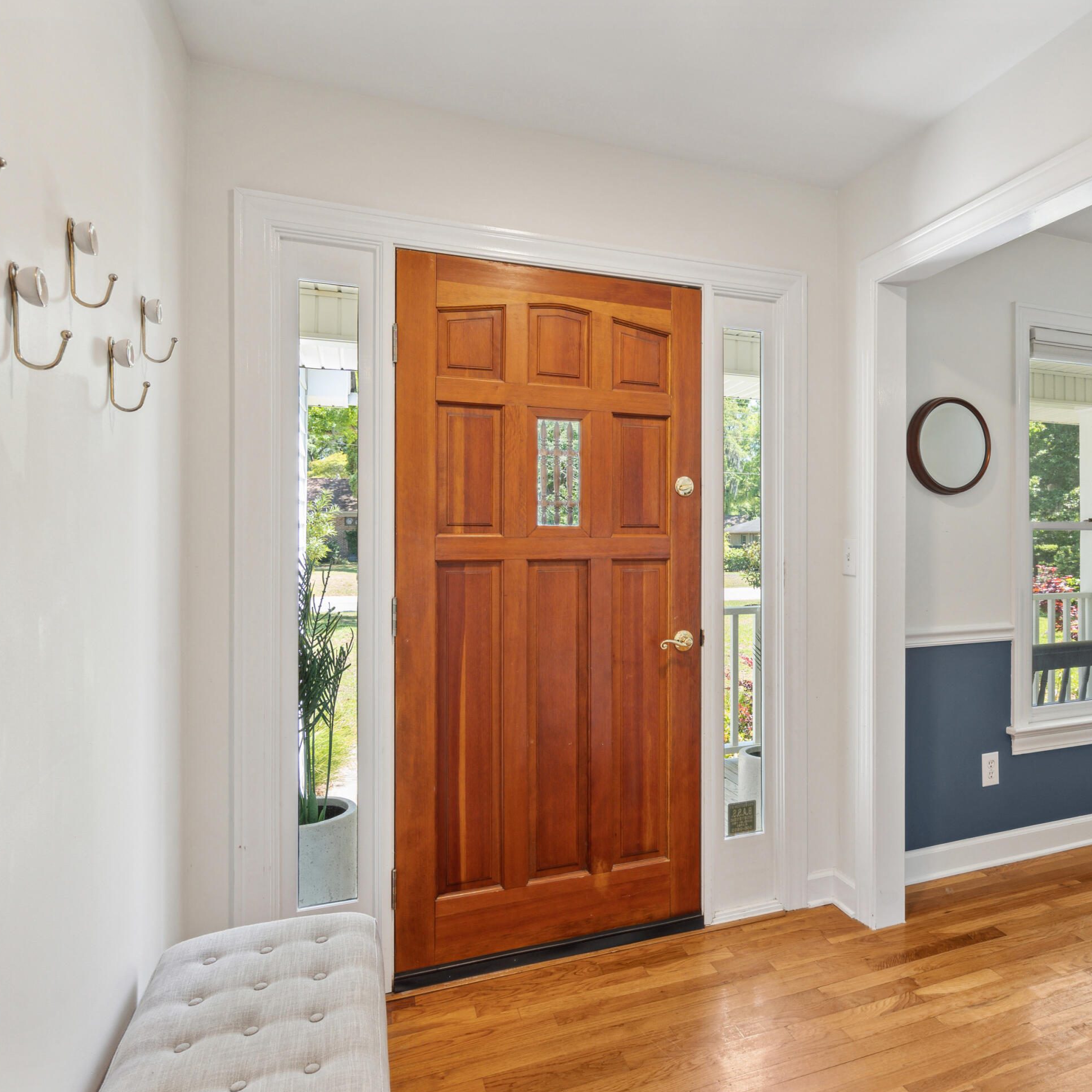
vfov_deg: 72.1
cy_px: 534
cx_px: 692
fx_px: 749
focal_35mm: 21
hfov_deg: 70.8
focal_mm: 16
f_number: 8
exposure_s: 1/20
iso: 400
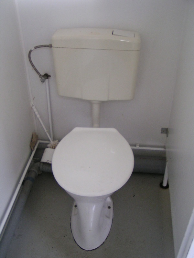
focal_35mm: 38
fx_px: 284
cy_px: 129
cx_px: 97
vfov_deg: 49.0
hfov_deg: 37.7
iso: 125
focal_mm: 5.8
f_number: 2.8
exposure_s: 1/40
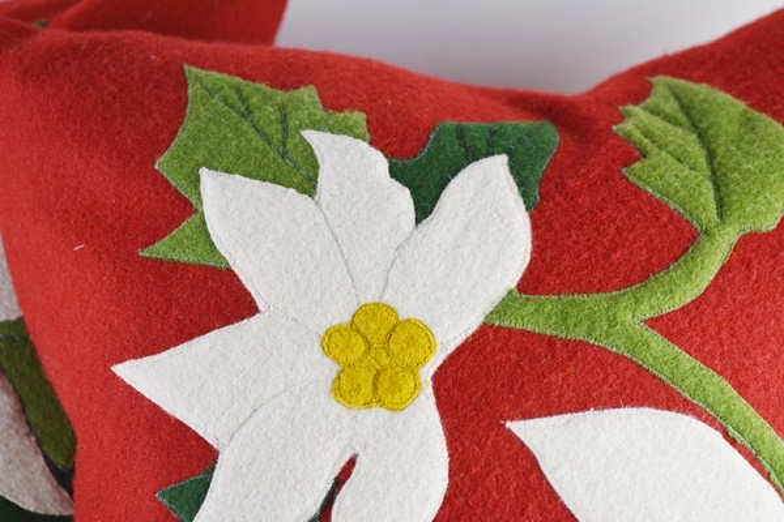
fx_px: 1503
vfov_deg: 19.7
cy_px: 261
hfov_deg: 29.2
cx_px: 392
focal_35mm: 69
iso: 400
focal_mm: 46
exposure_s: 1/125
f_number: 5.6
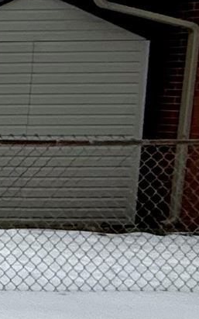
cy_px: 167
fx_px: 963
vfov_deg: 18.8
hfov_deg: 6.6
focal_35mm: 111
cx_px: -766
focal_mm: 2.22
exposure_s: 1/3663
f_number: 2.2
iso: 50
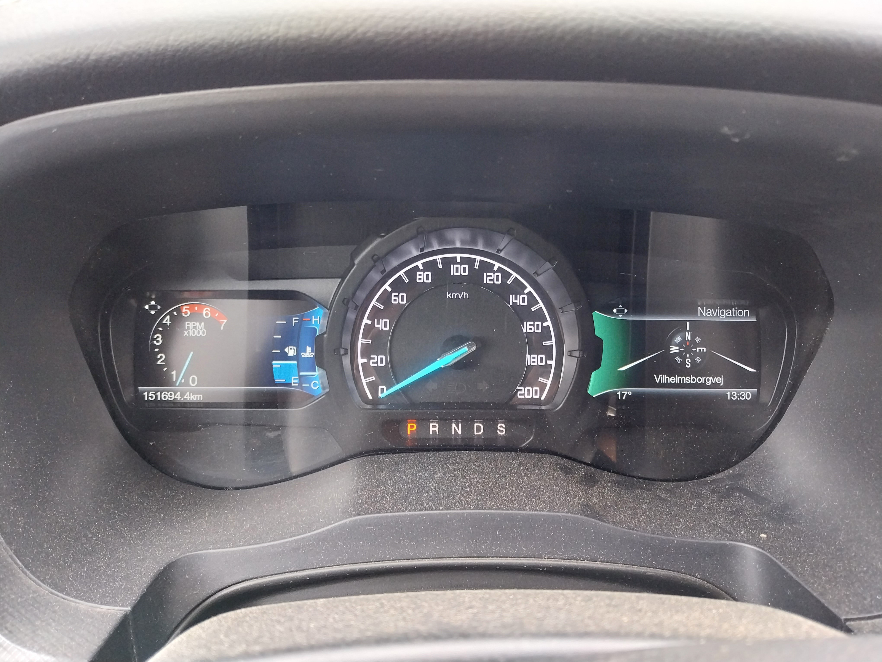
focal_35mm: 26
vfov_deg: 53.1
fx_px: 662
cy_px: 331
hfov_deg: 67.3
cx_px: 441
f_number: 1.8
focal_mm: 4
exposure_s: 1/50
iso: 160
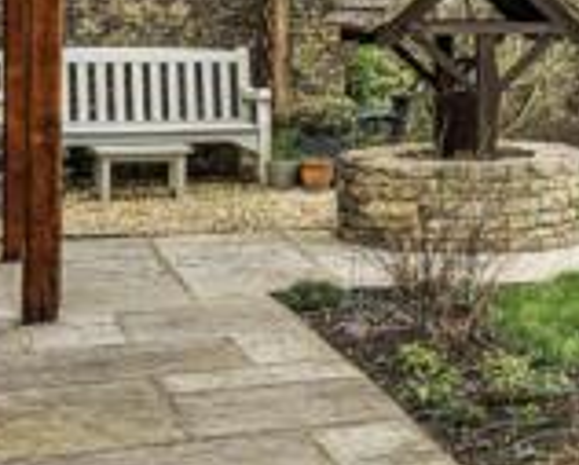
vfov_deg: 15.4
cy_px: 13
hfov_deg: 16.4
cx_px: 1032
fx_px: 1699
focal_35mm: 99
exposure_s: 1/40
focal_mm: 25.5
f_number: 8
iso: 400
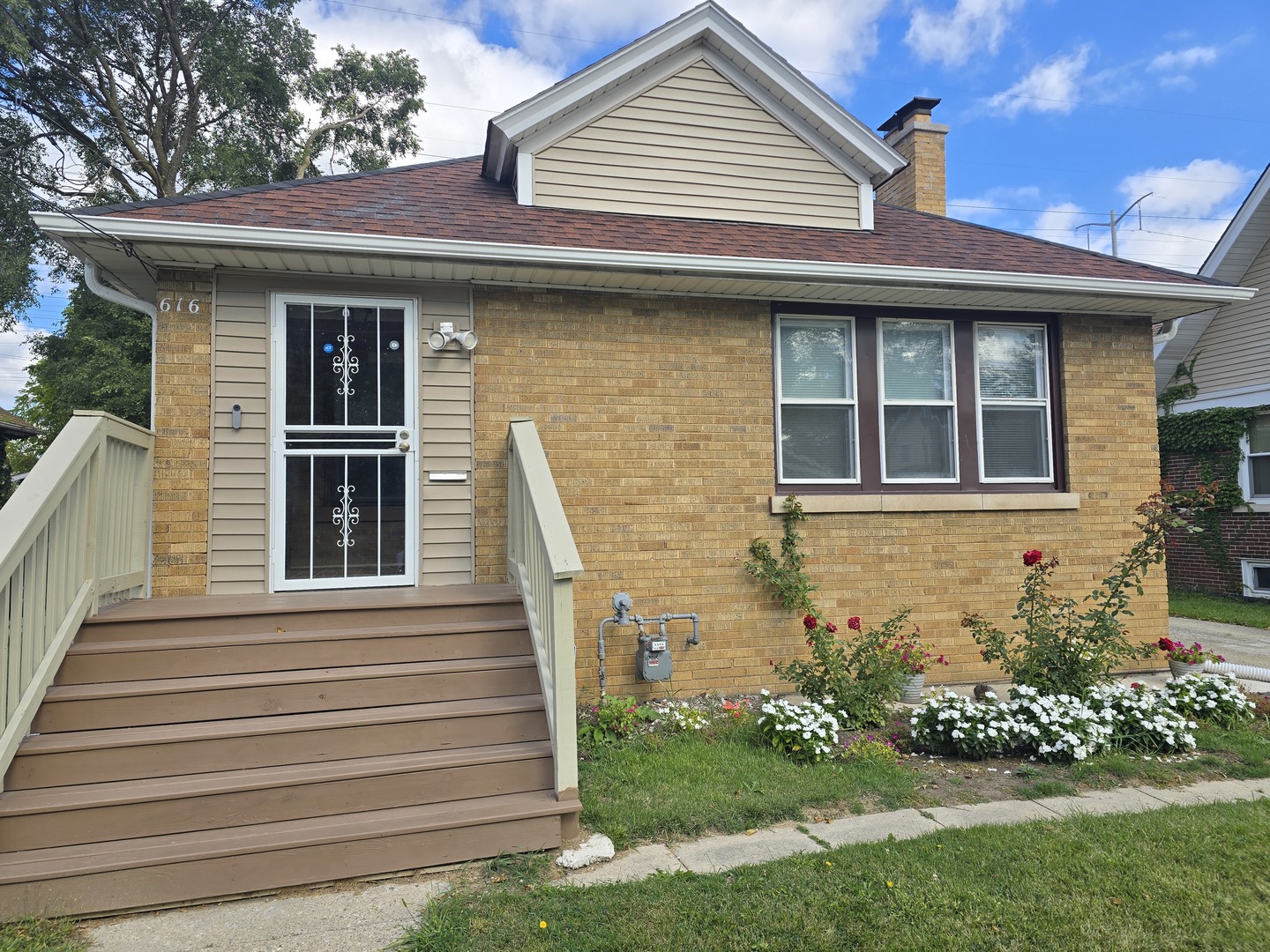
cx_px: 635
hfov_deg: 73.9
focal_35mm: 23
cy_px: 476
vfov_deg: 58.9
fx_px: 844
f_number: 1.7
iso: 12
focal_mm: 6.3
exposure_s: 1/430
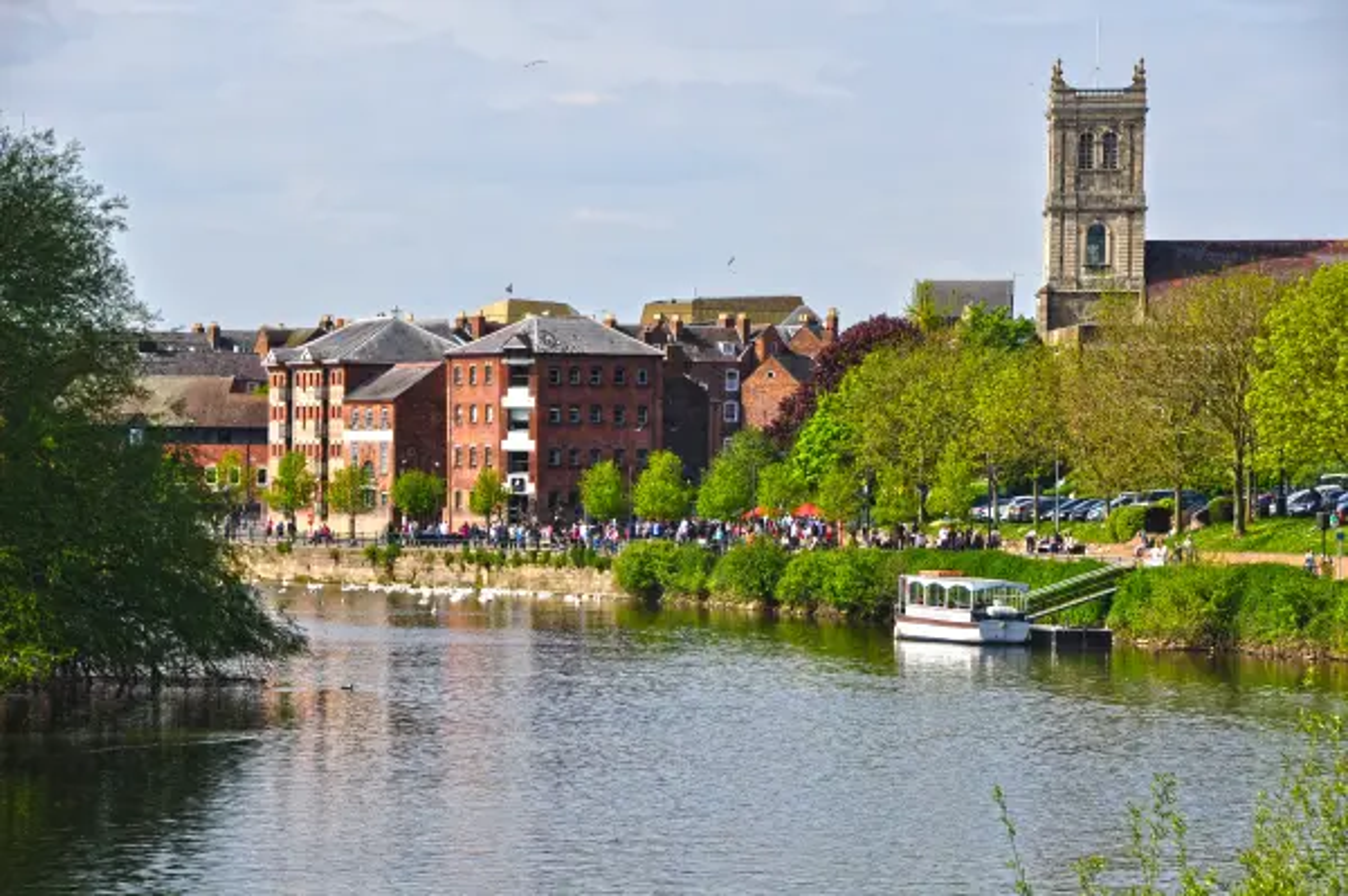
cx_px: 674
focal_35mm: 138
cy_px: 448
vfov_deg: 9.9
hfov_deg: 14.9
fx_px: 5163
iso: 200
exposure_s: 1/250
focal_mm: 92
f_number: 10
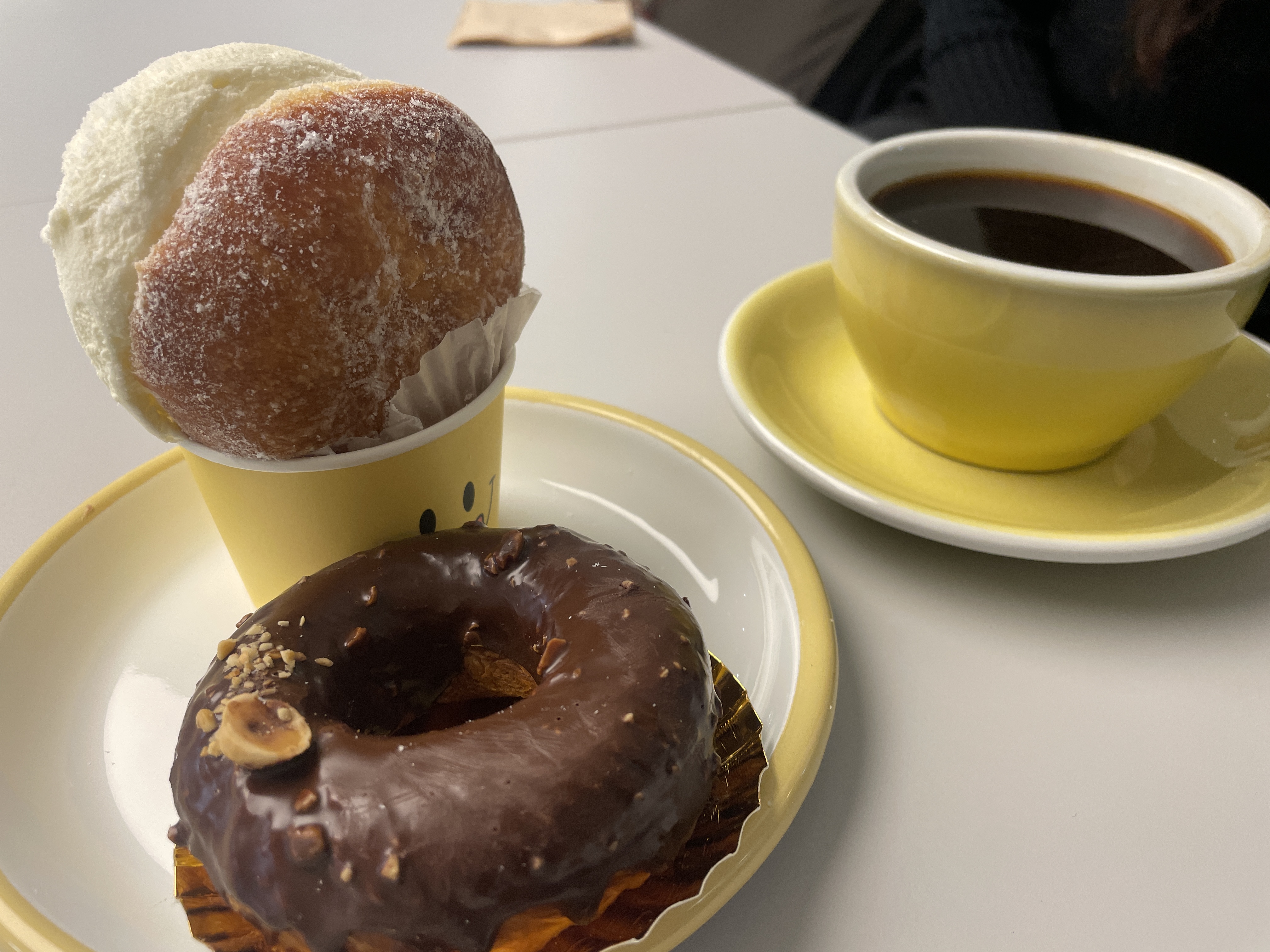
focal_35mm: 26
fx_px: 954
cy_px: 476
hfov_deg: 67.3
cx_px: 635
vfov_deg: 53.1
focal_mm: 4.2
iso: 64
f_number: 1.6
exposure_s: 1/60
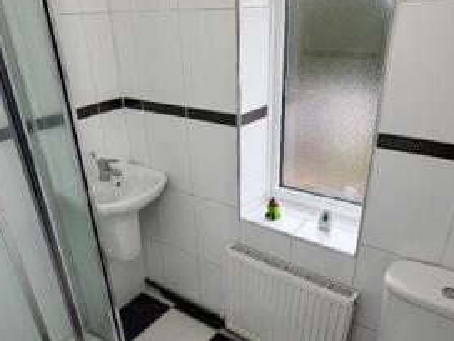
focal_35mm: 30
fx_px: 393
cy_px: 213
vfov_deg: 46.4
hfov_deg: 60.0
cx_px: 226
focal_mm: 2.22
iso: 32
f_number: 2.2
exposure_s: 1/96
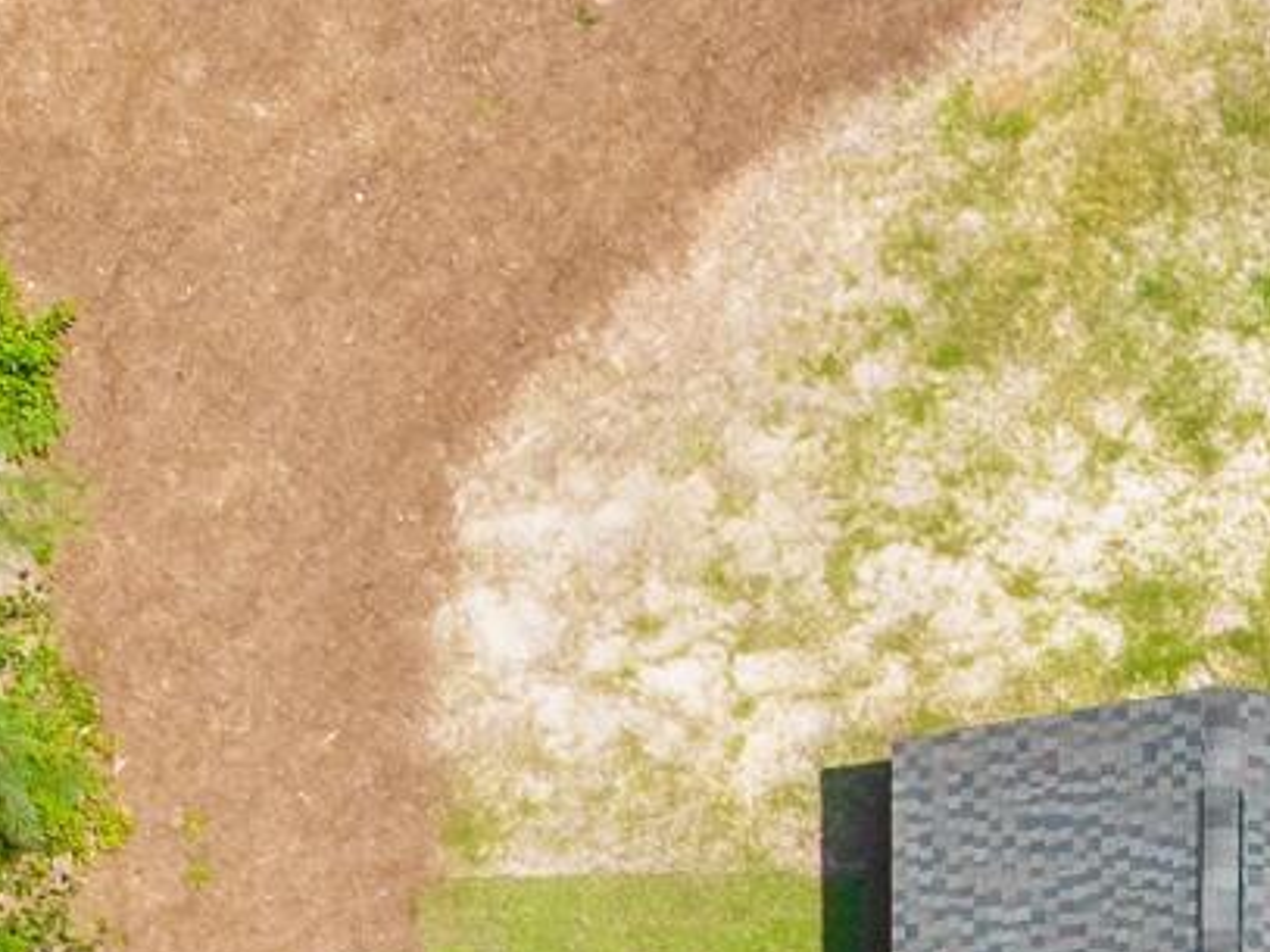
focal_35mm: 177
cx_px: 2010
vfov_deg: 7.8
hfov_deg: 10.7
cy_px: 2254
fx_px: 6492
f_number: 8
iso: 100
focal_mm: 12.29
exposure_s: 1/13
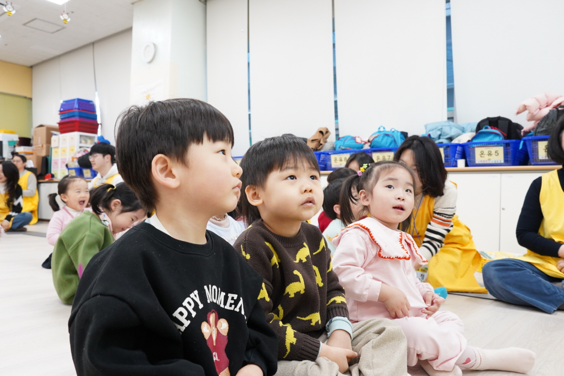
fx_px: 470
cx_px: 282
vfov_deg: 43.6
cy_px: 188
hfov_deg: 61.9
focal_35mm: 30
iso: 2500
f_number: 7.1
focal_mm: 30
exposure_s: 1/40
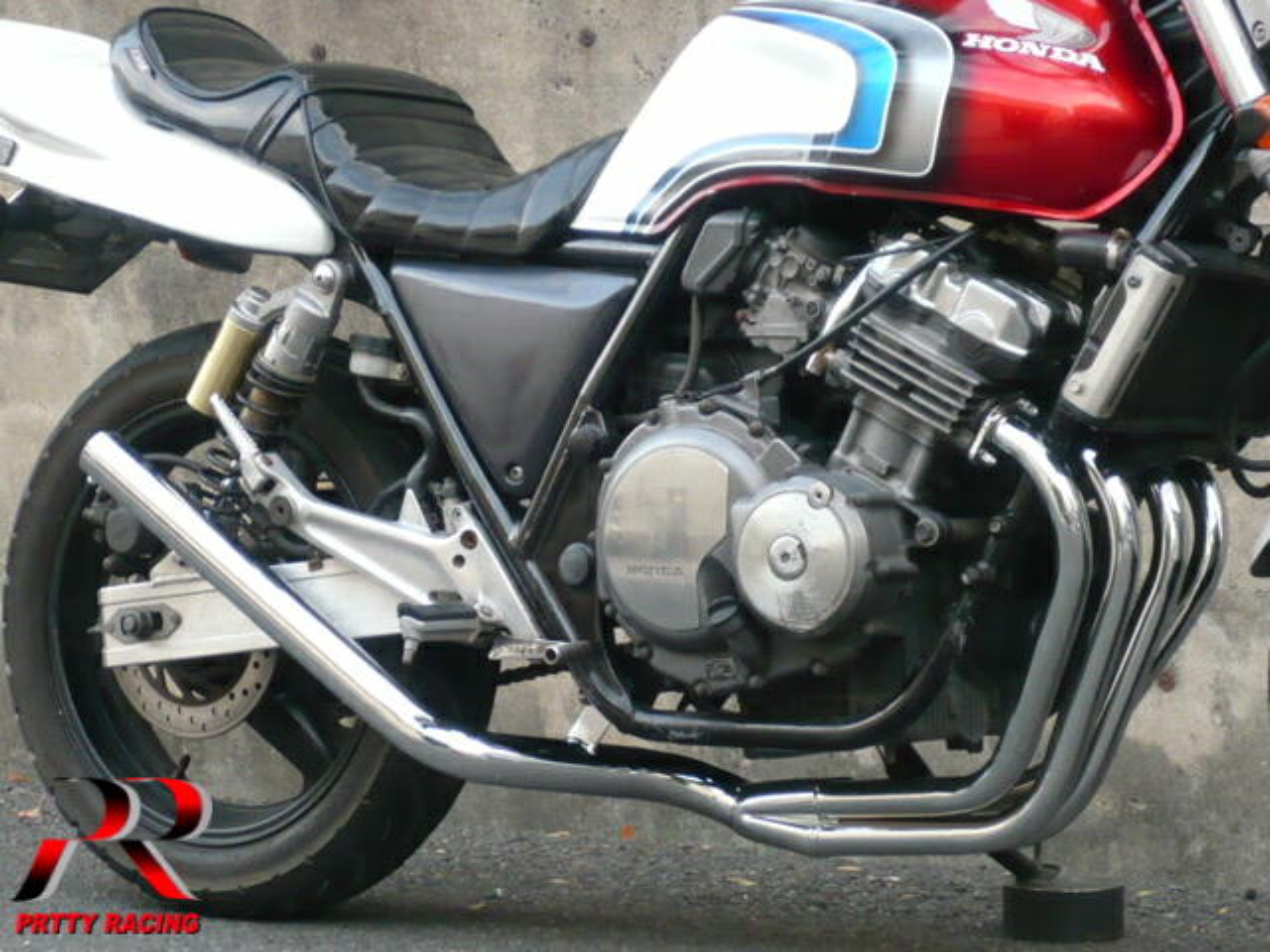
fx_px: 4036
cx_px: 635
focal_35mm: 110
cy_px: 476
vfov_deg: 13.5
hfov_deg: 17.9
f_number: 4.7
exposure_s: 1/13
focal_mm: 12
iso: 200
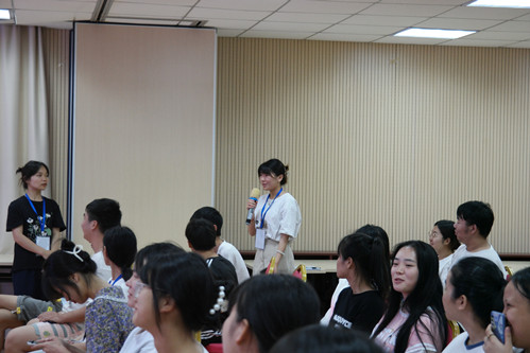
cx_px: 265
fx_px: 1237
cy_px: 176
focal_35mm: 84
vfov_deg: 16.3
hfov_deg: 24.2
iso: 1600
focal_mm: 55
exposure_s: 1/50
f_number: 5.6
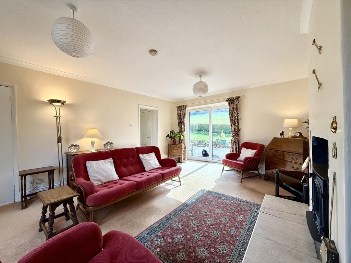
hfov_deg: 102.1
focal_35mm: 14
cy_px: 132
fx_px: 142
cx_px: 176
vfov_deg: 85.7
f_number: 2.2
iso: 64
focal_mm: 2.22
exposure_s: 1/258
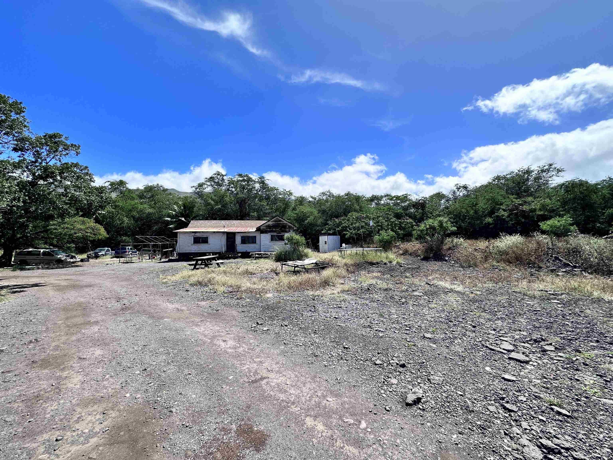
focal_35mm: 14
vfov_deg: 85.7
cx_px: 306
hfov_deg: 102.1
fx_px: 248
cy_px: 230
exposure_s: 1/2212
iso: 50
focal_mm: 2.22
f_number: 2.2
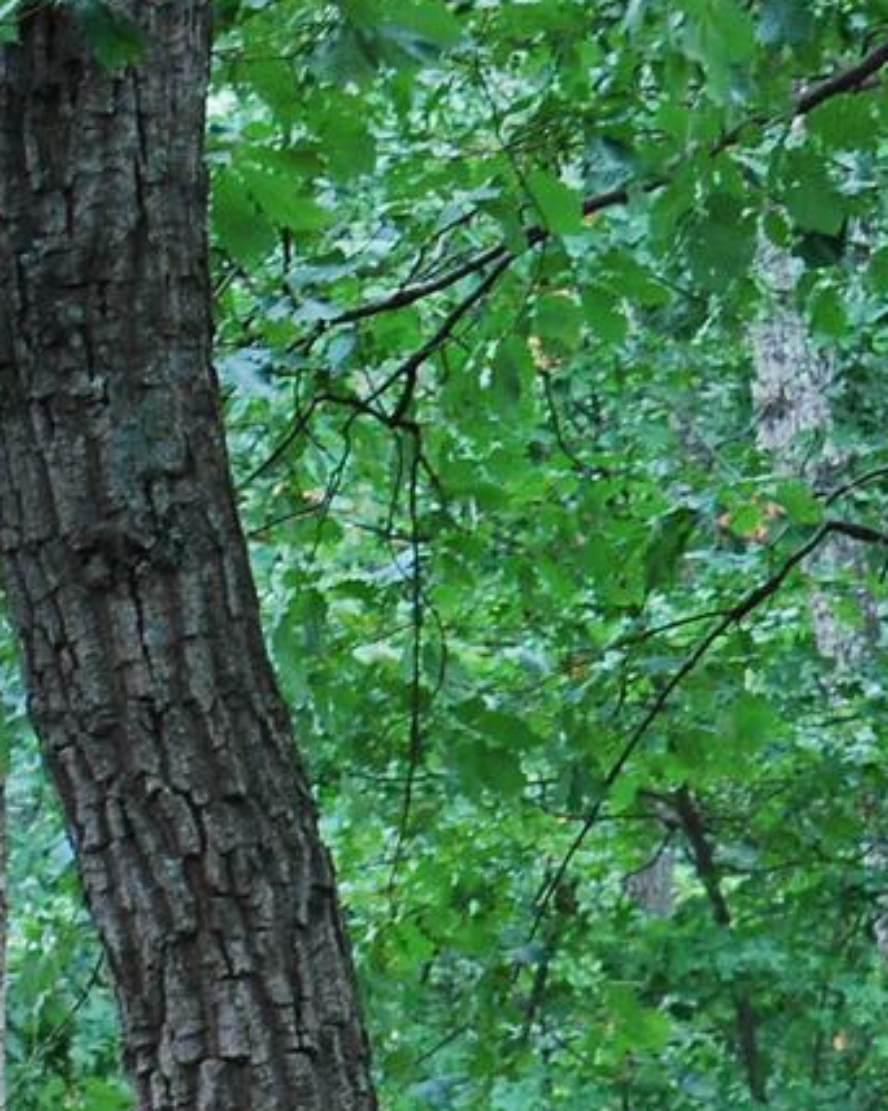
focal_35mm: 371
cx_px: 875
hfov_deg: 4.2
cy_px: 1679
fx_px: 12205
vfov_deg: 5.2
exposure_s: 1/50
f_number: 5.6
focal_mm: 55
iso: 400
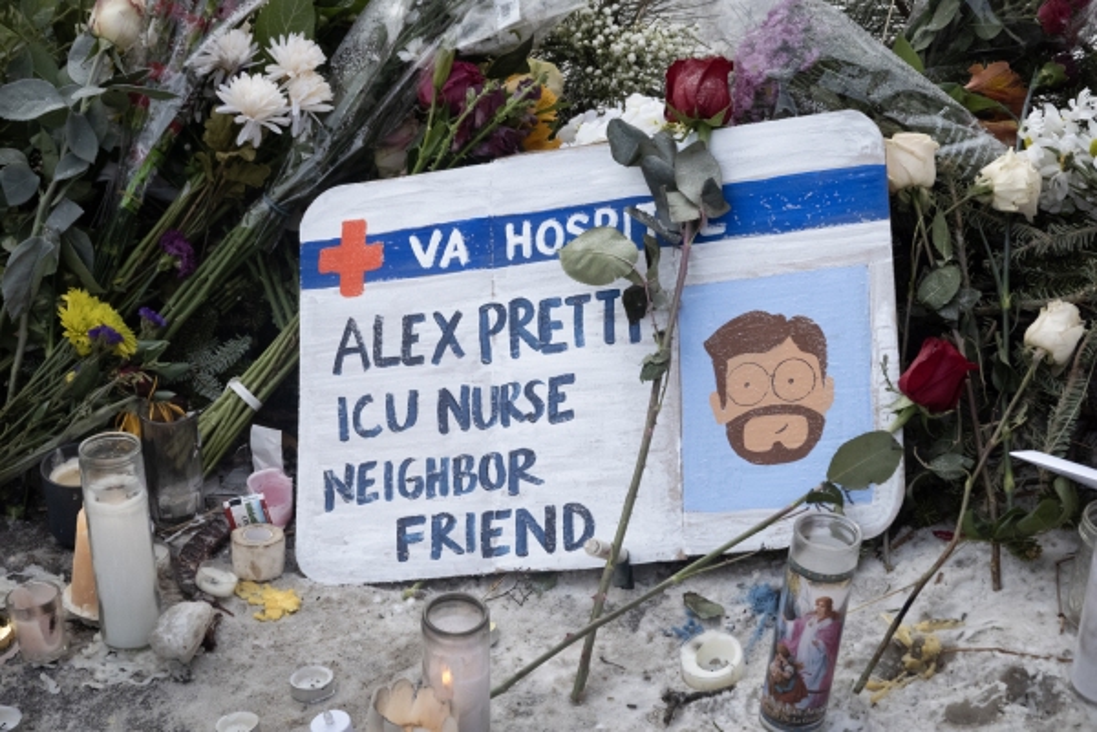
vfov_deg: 15.4
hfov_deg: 22.9
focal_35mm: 89
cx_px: 548
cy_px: 366
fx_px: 2712
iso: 1000
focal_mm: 32.7
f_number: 5
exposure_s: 1/1250
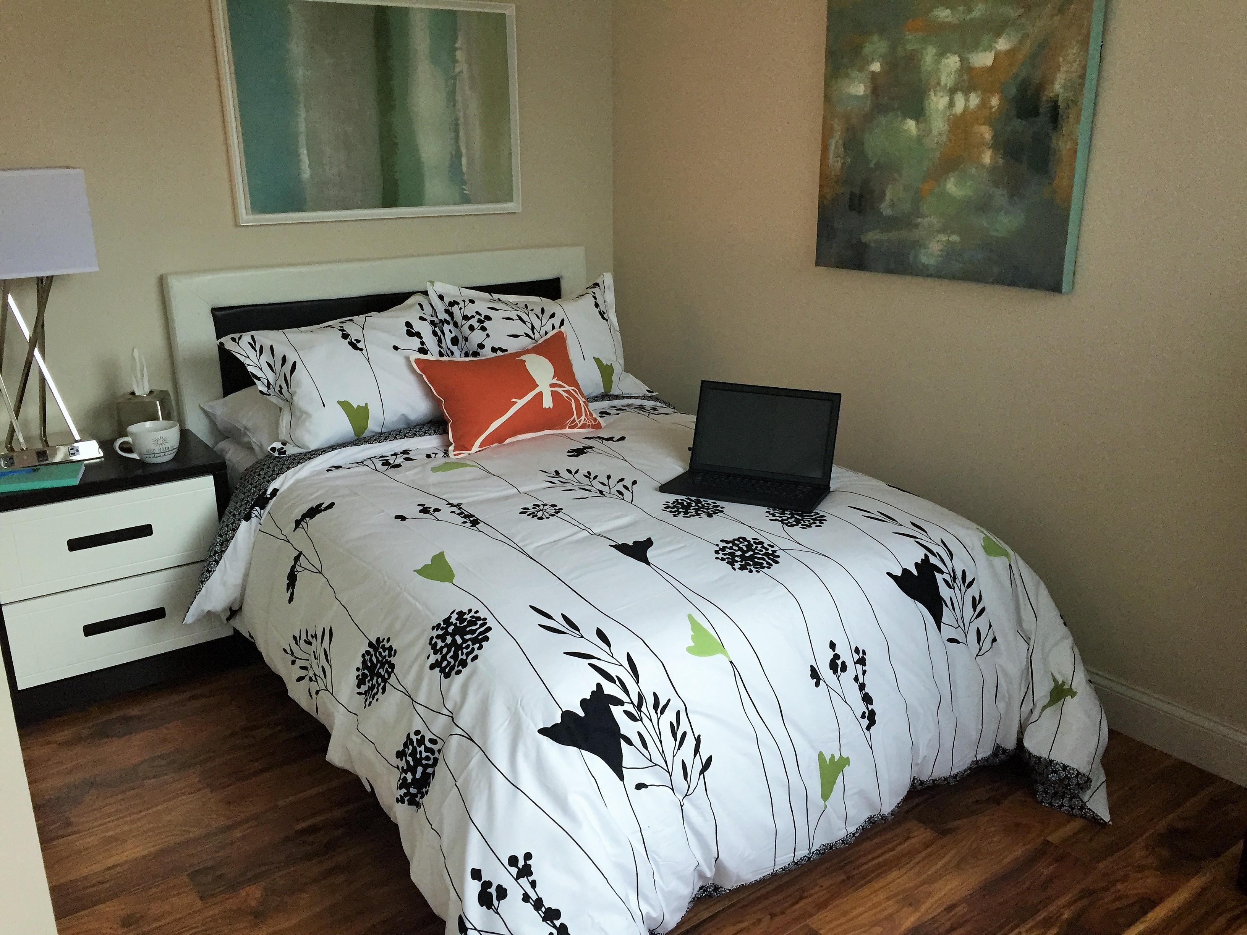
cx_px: 624
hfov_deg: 61.7
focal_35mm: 29
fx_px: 1045
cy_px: 468
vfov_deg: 48.2
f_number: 2.2
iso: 125
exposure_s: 1/30
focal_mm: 4.15
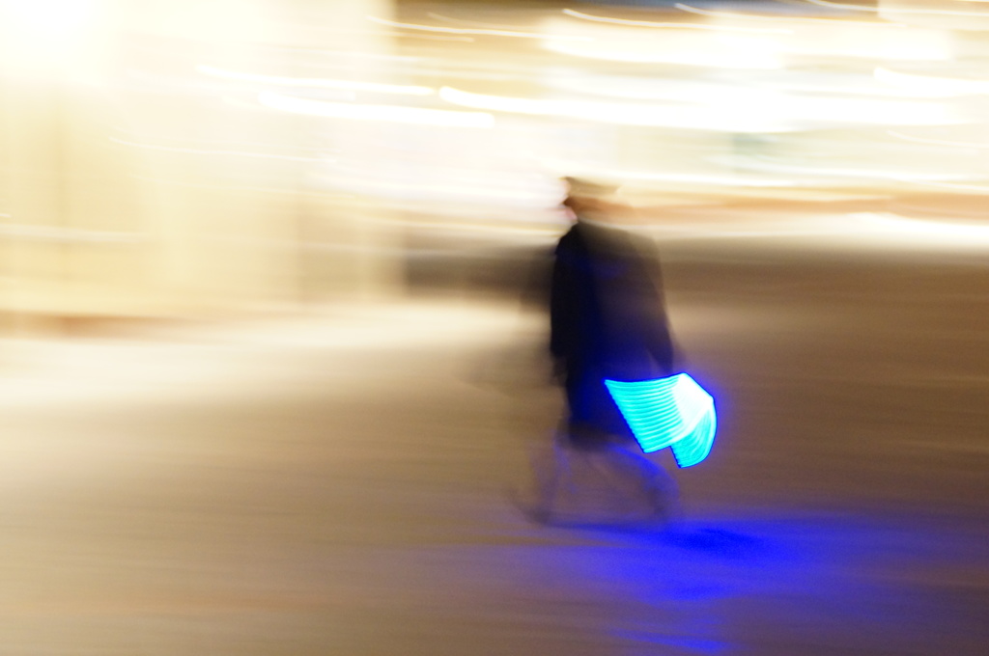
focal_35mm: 112
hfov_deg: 18.2
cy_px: 328
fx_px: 3087
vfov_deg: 12.1
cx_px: 494
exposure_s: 1/2
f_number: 5.6
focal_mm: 75
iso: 1600
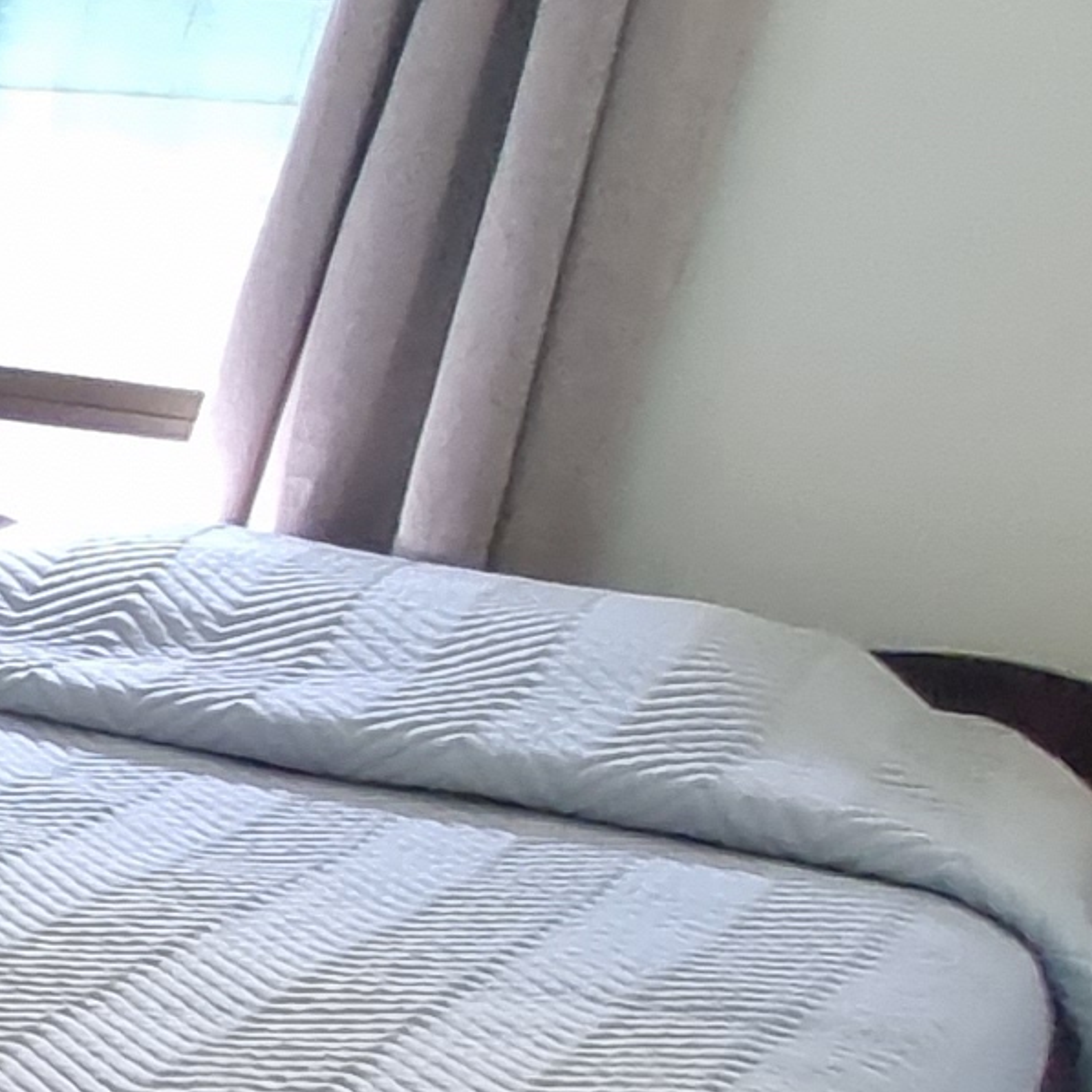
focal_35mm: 77
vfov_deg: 22.3
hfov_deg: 11.6
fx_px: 2748
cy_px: 805
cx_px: -2173
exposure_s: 1/60
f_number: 2.2
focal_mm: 1.74
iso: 250
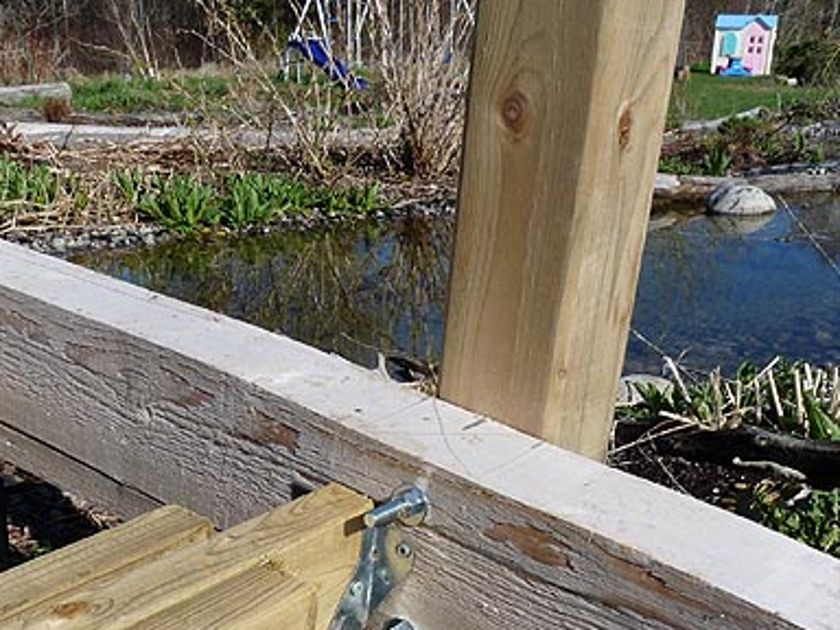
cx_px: 374
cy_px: 512
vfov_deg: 31.3
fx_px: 1092
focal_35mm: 45
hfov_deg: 42.0
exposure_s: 1/400
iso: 100
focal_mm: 4.8
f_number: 6.3
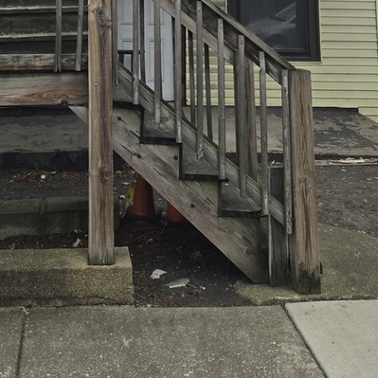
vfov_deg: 26.4
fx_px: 679
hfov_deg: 30.8
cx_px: 121
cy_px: -115
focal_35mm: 55
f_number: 1.8
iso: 40
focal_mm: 5.4
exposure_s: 1/180
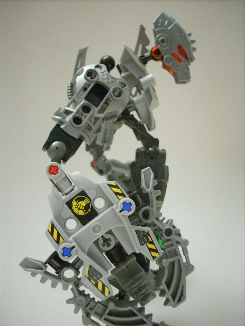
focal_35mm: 37
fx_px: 349
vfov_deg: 50.1
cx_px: 122
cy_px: 163
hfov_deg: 38.7
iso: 644
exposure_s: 1/4
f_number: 2.8
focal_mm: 6.2
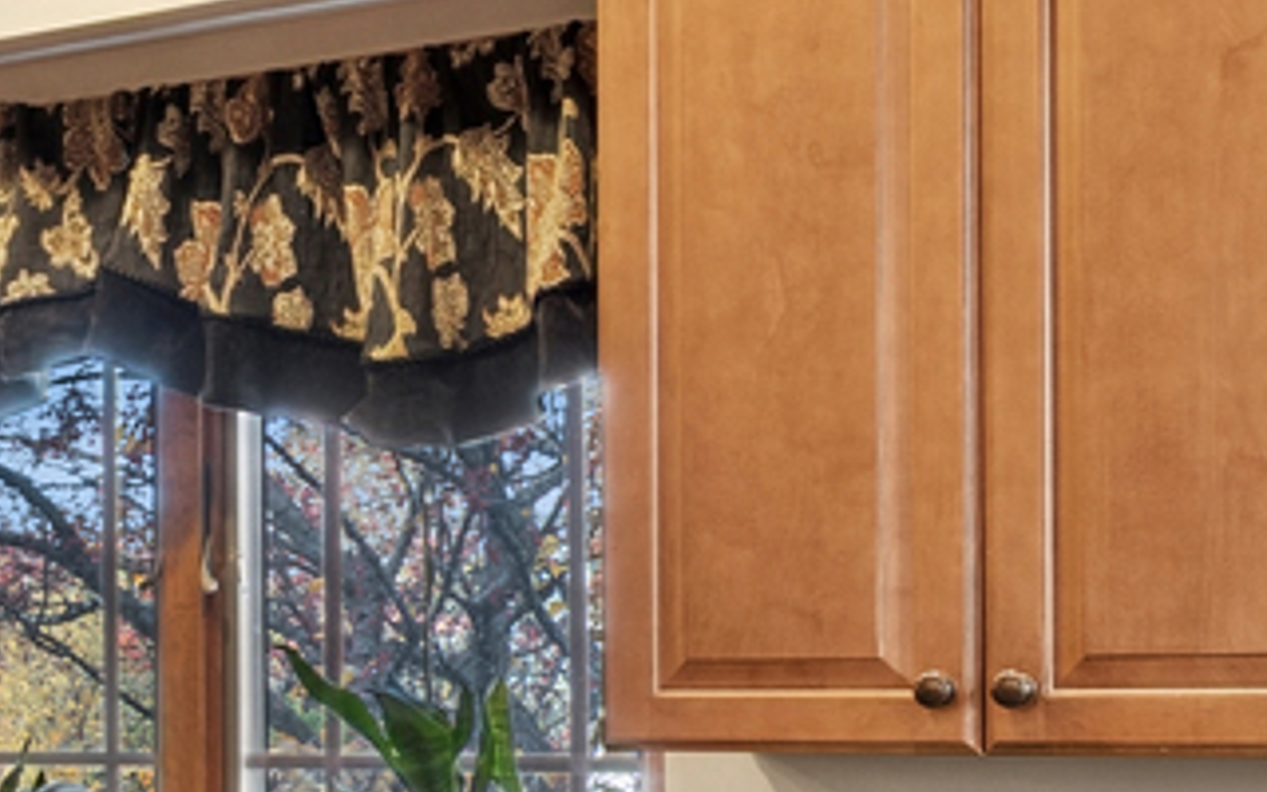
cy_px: 899
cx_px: -1113
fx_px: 3473
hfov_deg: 16.7
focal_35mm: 101
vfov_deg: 12.7
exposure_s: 1/2
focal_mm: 13
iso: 250
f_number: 8
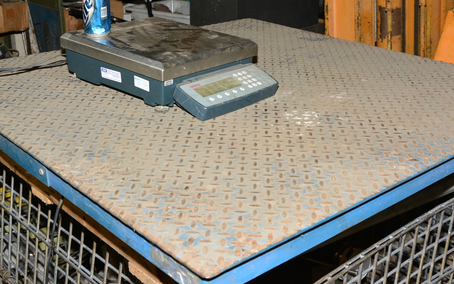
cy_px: 106
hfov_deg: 39.8
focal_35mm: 51
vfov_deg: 25.4
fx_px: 627
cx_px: 225
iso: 800
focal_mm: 25
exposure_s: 1/60
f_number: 7.1
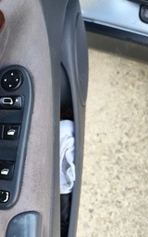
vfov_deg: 51.1
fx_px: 246
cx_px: 10
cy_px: 146
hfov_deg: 31.6
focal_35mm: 38
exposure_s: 1/100
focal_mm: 6.14
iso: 320
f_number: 1.65
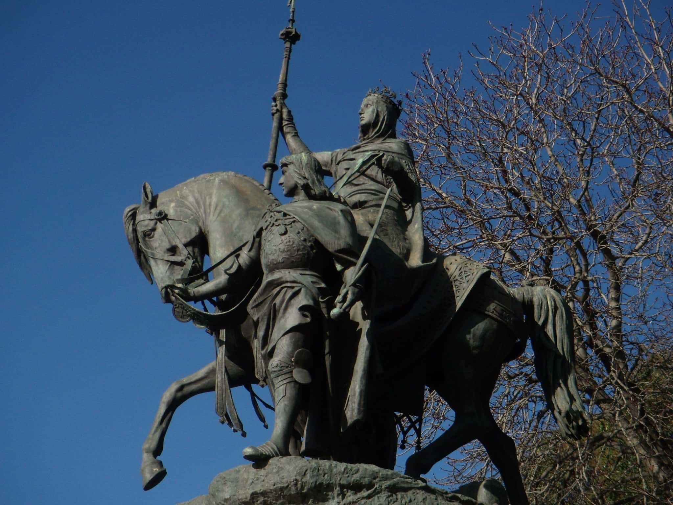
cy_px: 252
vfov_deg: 16.1
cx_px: 336
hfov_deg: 21.3
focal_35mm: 92
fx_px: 1789
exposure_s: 1/357
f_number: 6.7
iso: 64
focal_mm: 15.4
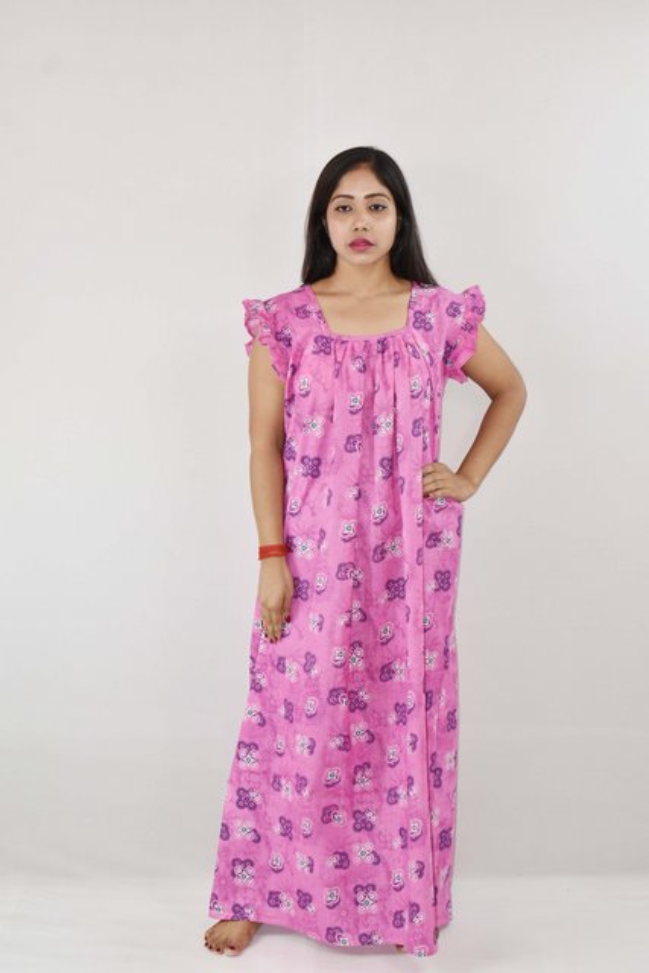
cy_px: 486
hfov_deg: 21.6
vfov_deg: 31.9
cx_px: 324
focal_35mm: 63
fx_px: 1703
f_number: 5.6
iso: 360
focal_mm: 42
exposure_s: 1/125
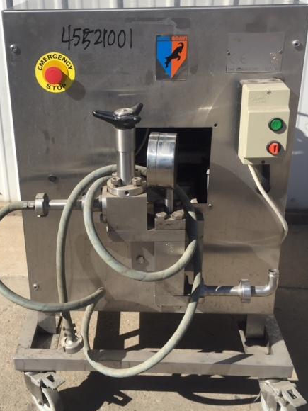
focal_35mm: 32
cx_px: 152
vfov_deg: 56.8
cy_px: 212
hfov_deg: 44.2
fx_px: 380
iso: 32
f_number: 2.2
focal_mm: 4.15
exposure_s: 1/1464
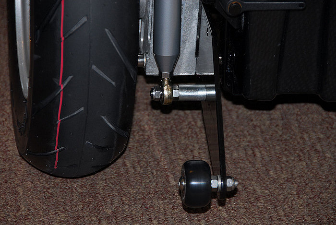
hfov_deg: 8.1
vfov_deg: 5.4
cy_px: 112
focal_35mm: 255
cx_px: 168
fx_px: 2383
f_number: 6.3
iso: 160
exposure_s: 1/15
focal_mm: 170
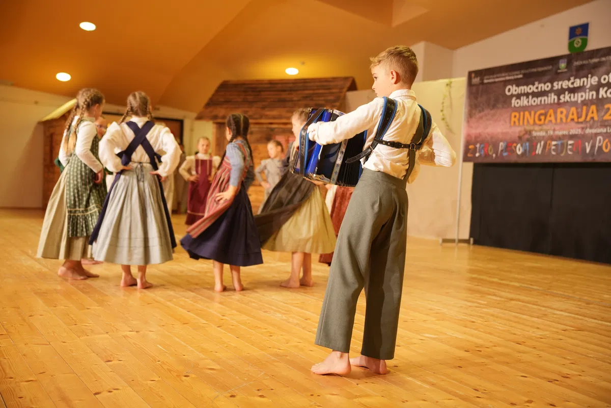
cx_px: 306
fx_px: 679
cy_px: 204
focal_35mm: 40
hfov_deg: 48.5
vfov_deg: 33.4
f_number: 2.8
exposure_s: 1/40
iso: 320
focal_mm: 40
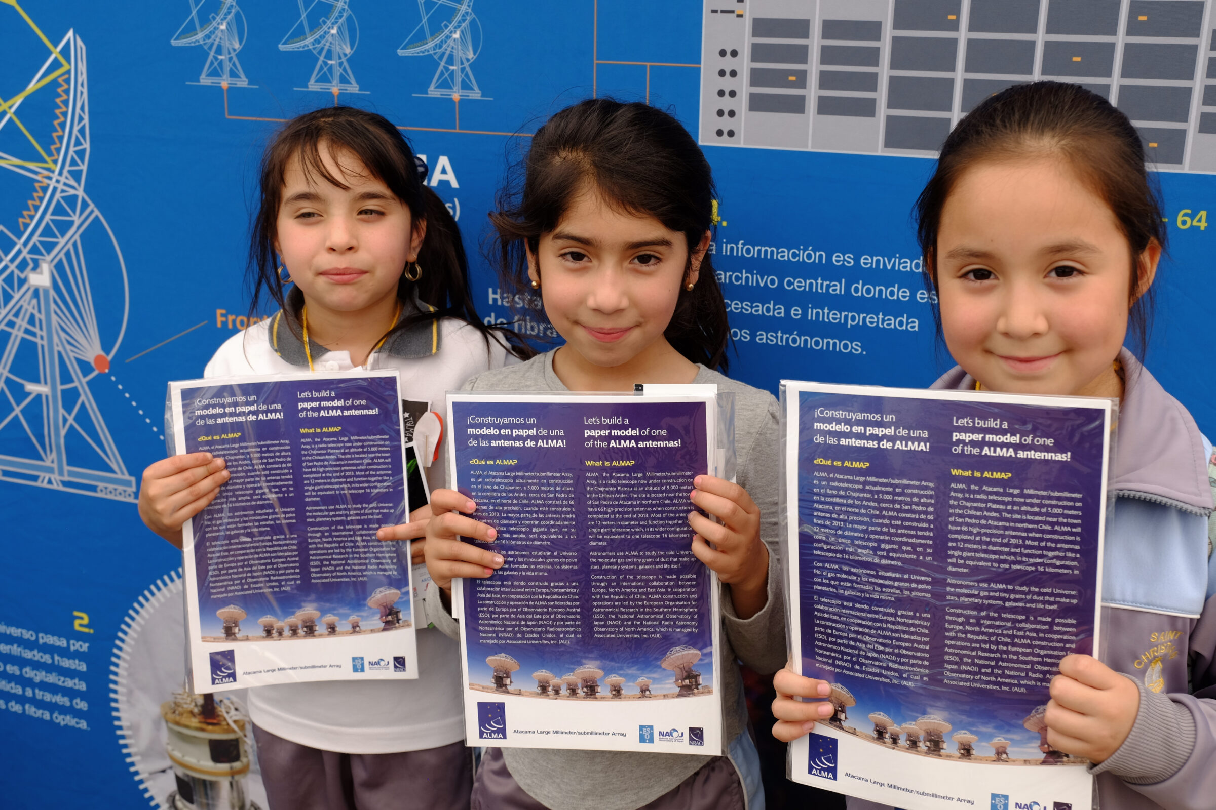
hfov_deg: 48.5
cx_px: 608
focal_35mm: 40
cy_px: 405
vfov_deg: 33.4
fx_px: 1351
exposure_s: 1/150
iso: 200
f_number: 5
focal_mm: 26.6
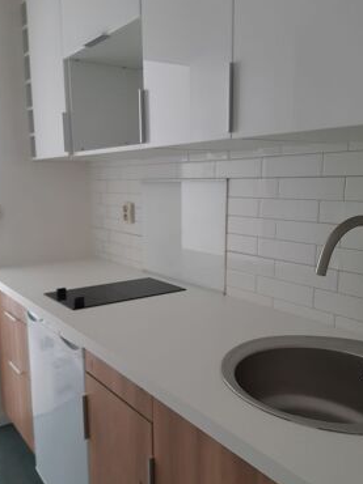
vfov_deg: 59.8
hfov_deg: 46.7
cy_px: 273
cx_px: 169
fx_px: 420
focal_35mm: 30
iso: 200
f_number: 1.7
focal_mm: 3.92
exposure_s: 1/33
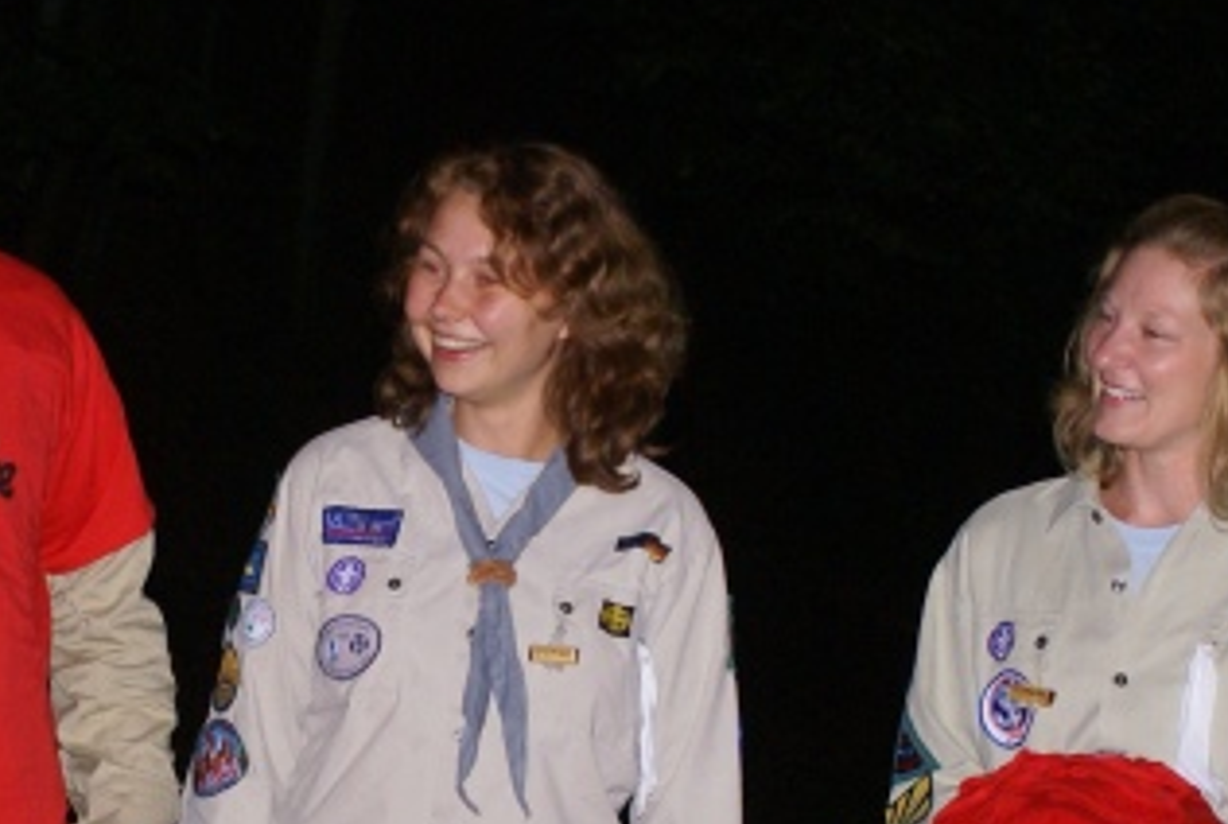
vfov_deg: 10.1
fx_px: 4648
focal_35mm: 136
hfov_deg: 15.0
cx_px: 455
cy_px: 772
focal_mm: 28
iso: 400
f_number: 5
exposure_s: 1/60
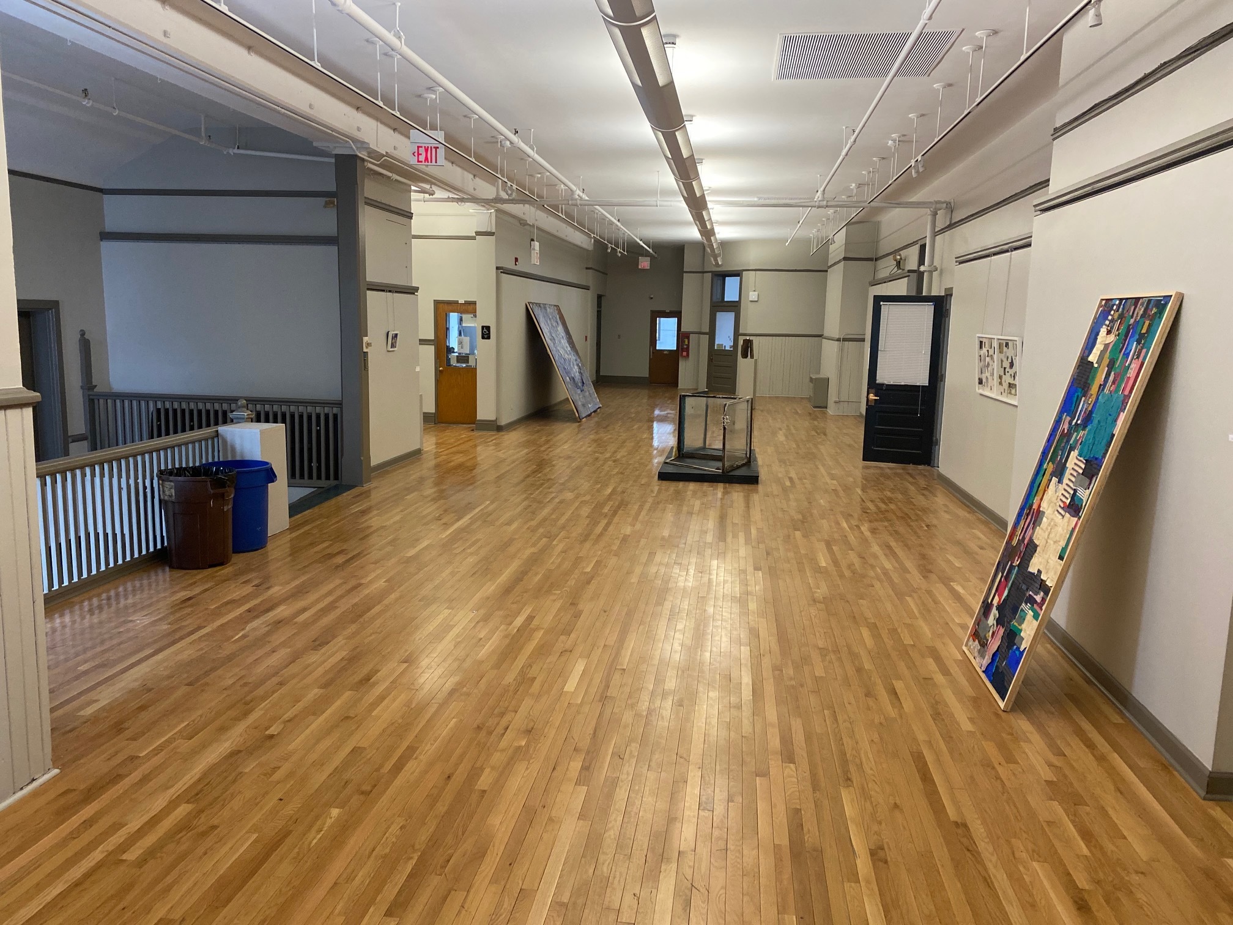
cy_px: 462
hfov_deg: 67.3
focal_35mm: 26
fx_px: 926
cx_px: 616
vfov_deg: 53.1
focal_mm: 4.25
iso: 200
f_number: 1.8
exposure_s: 1/60
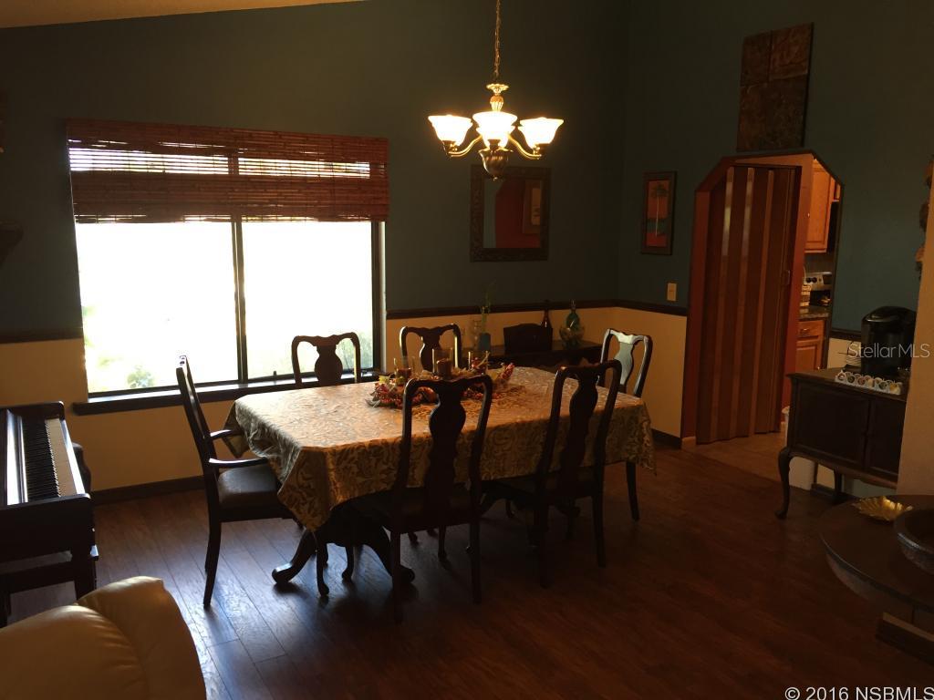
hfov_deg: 61.7
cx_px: 467
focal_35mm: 29
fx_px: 782
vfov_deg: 48.2
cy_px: 350
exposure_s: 1/30
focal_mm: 4.15
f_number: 2.2
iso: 100
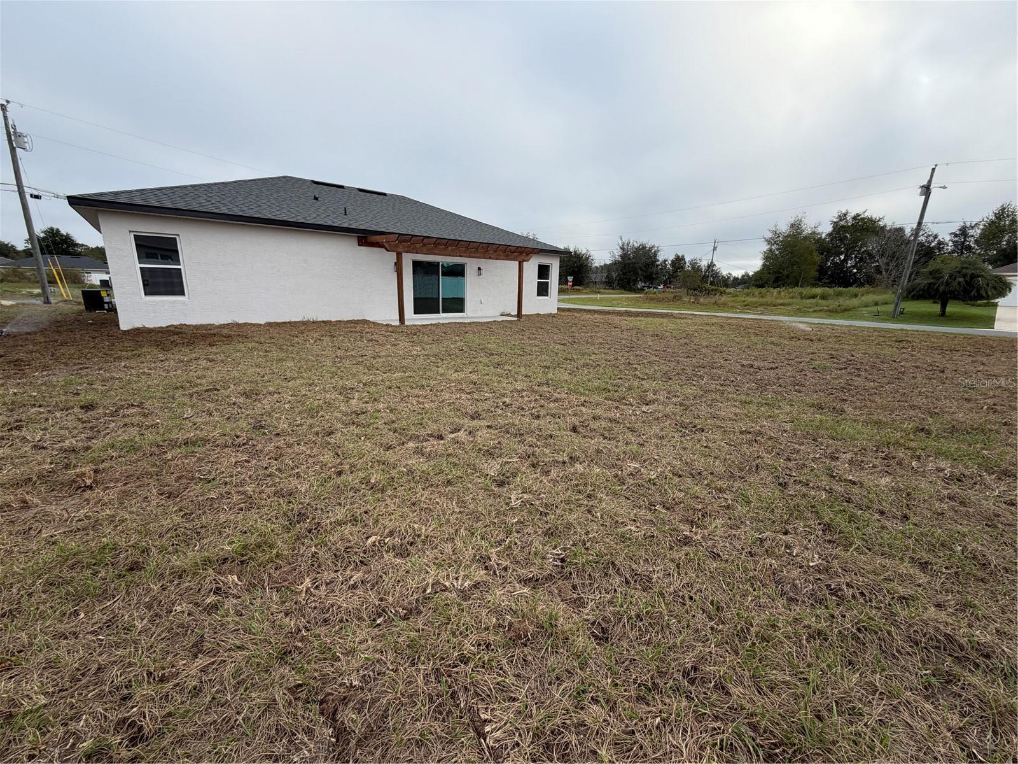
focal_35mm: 14
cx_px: 509
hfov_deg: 102.1
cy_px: 382
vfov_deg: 85.7
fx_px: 412
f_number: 2.2
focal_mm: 2.22
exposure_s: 1/502
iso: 40
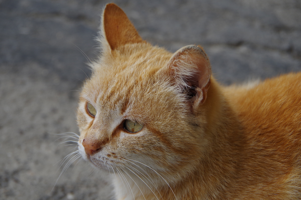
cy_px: 100
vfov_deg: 6.8
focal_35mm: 202
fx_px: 1685
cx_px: 150
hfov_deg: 10.2
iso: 200
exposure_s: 1/200
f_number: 5.6
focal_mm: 135
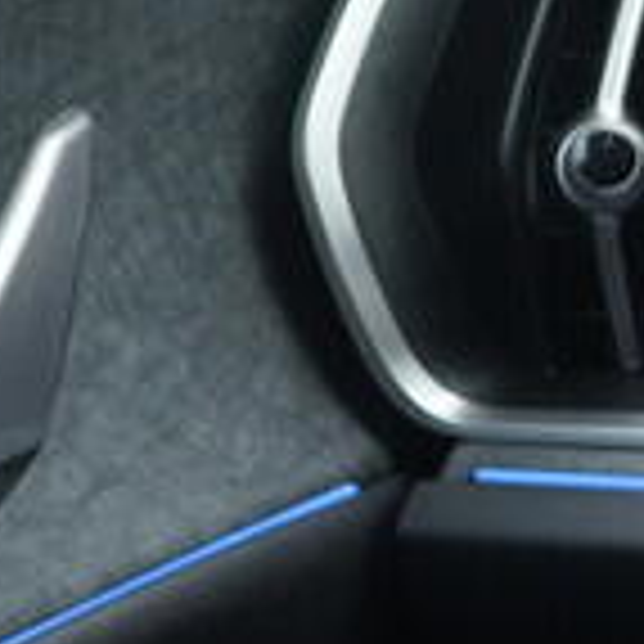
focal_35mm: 219
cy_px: 299
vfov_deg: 8.0
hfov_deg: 6.9
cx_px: 2162
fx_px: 4610
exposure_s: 1/40
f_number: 2.8
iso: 250
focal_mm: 24
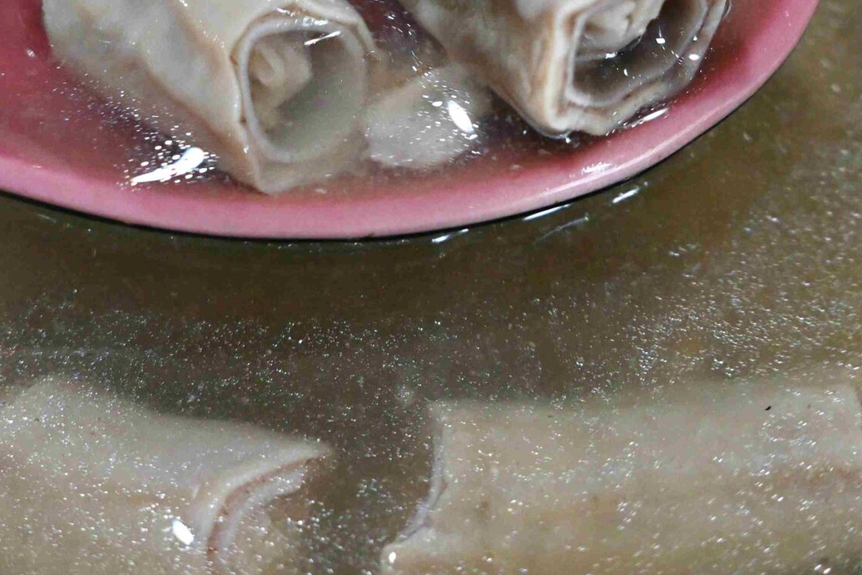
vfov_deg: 8.0
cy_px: 3
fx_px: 4071
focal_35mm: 170
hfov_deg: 12.1
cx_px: 528
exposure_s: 1/200
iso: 1000
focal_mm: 50
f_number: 3.2
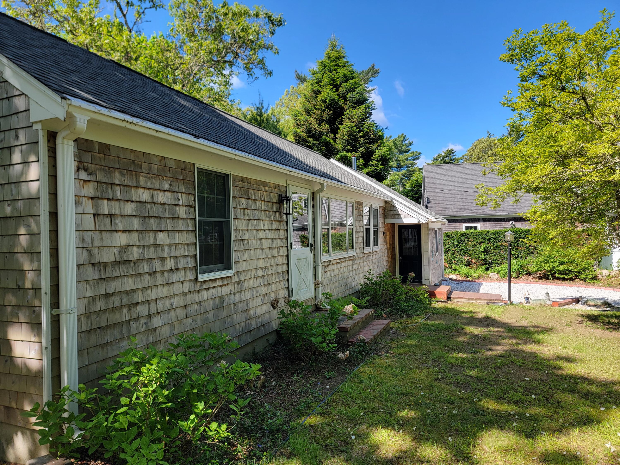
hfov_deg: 71.6
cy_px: 232
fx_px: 430
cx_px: 310
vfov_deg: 56.8
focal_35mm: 24
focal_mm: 6.7
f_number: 1.8
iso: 16
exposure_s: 1/351
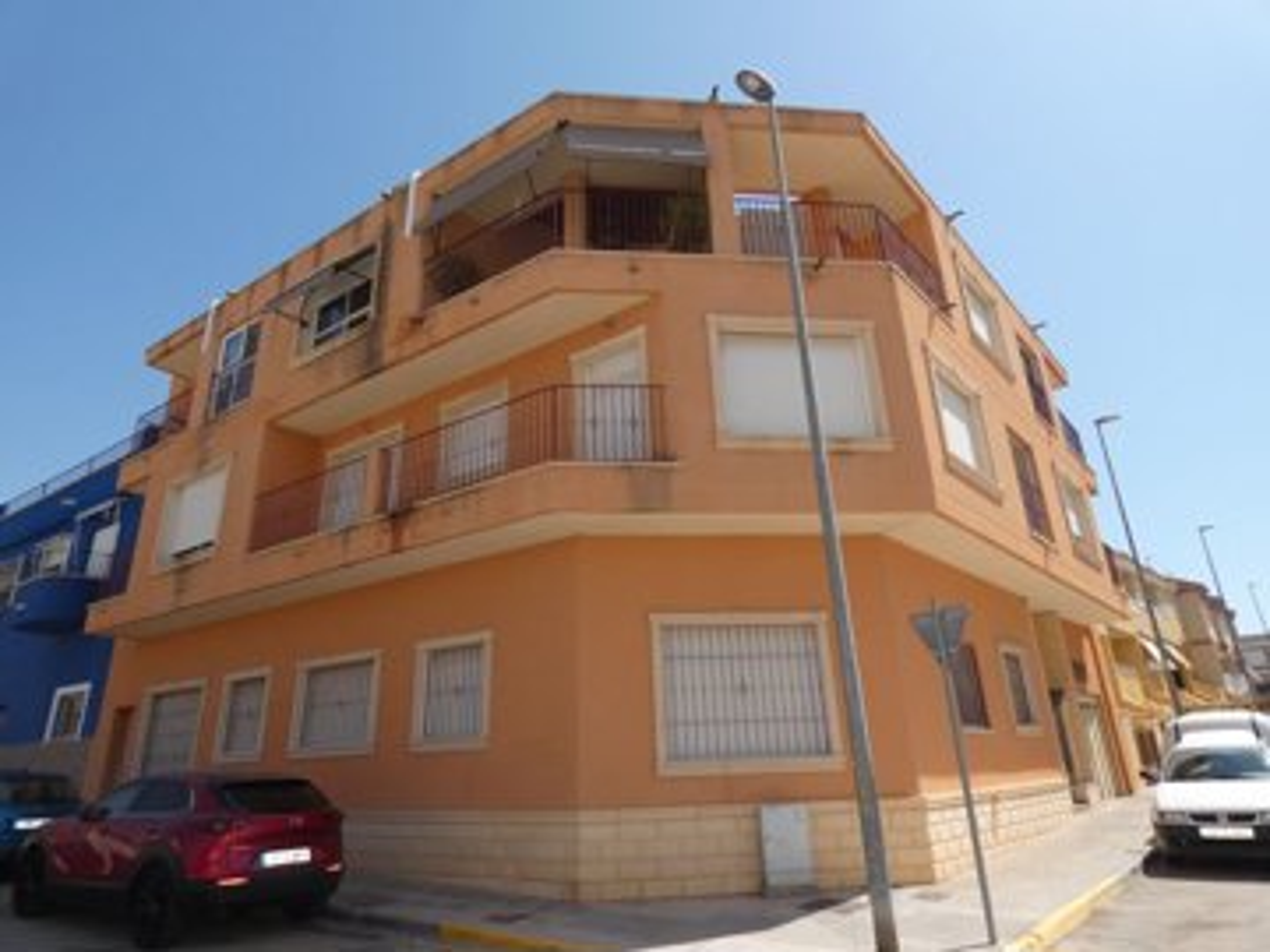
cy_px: 476
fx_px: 734
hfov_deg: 81.7
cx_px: 635
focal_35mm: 20
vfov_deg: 66.0
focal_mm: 3.6
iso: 80
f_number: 3.5
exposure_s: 1/800
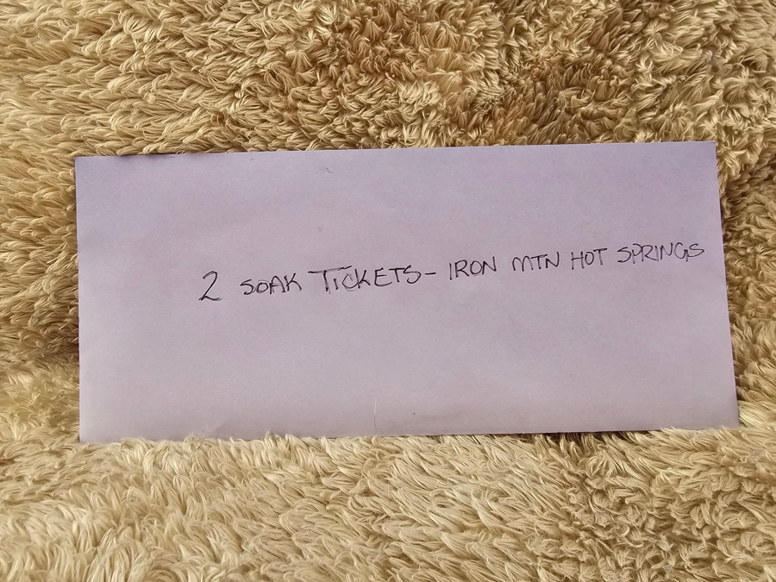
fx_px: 291
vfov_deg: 89.9
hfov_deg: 106.2
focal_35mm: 13
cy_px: 291
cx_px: 388
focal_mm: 2.2
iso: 320
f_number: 2.2
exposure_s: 1/52
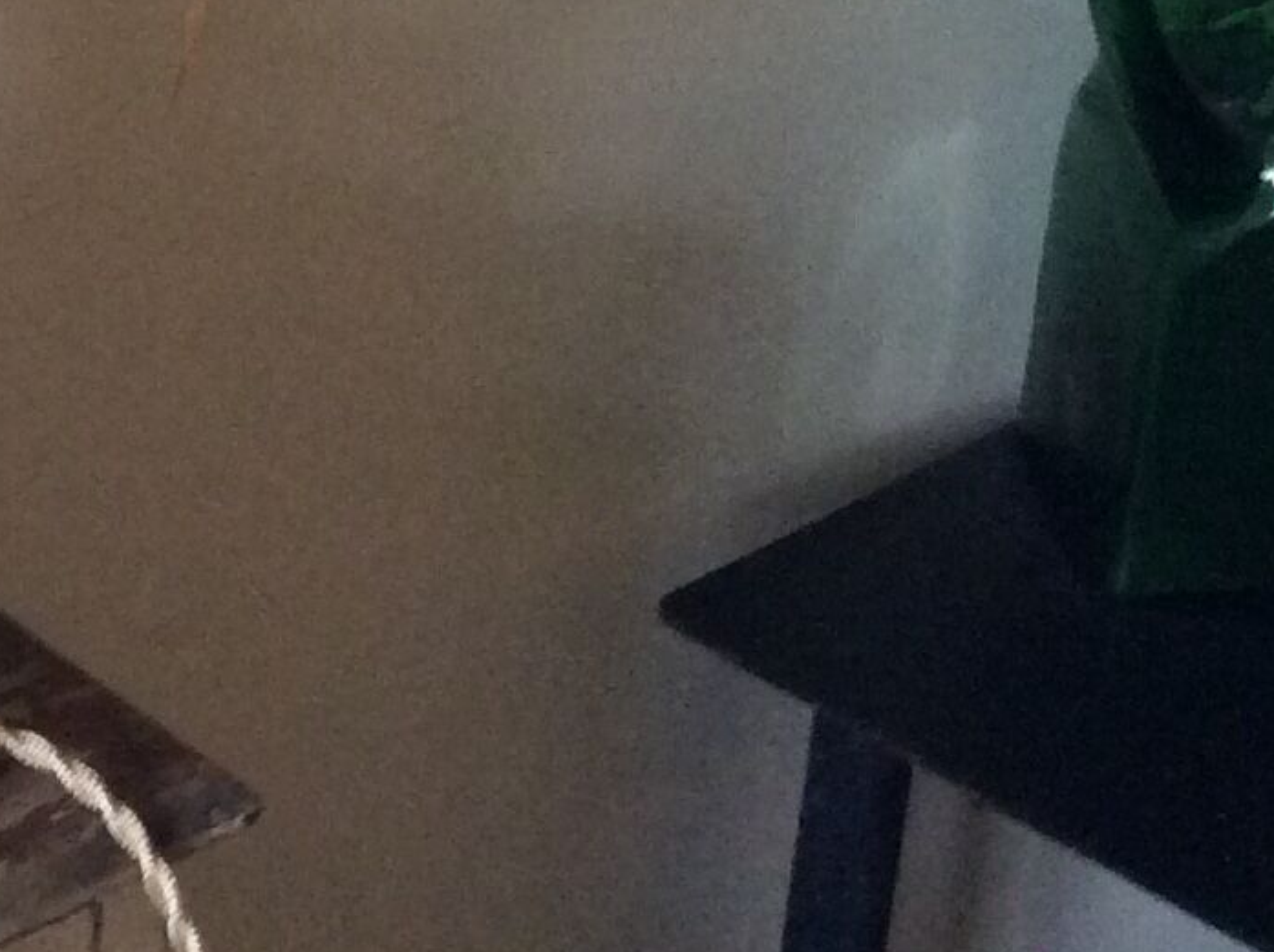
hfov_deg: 15.8
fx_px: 4374
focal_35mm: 119
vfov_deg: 11.8
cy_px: -561
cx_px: -347
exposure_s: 1/25
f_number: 2.4
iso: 125
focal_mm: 3.3
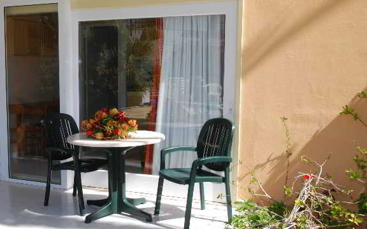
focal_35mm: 51
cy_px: 127
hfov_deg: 39.0
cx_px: 118
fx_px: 510
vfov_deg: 25.3
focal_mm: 24
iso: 250
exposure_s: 1/100
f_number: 14
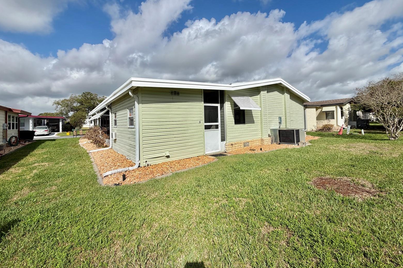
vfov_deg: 77.0
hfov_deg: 100.4
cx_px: 202
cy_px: 118
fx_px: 168
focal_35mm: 15
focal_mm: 2.22
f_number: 2.2
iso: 20
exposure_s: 1/1235
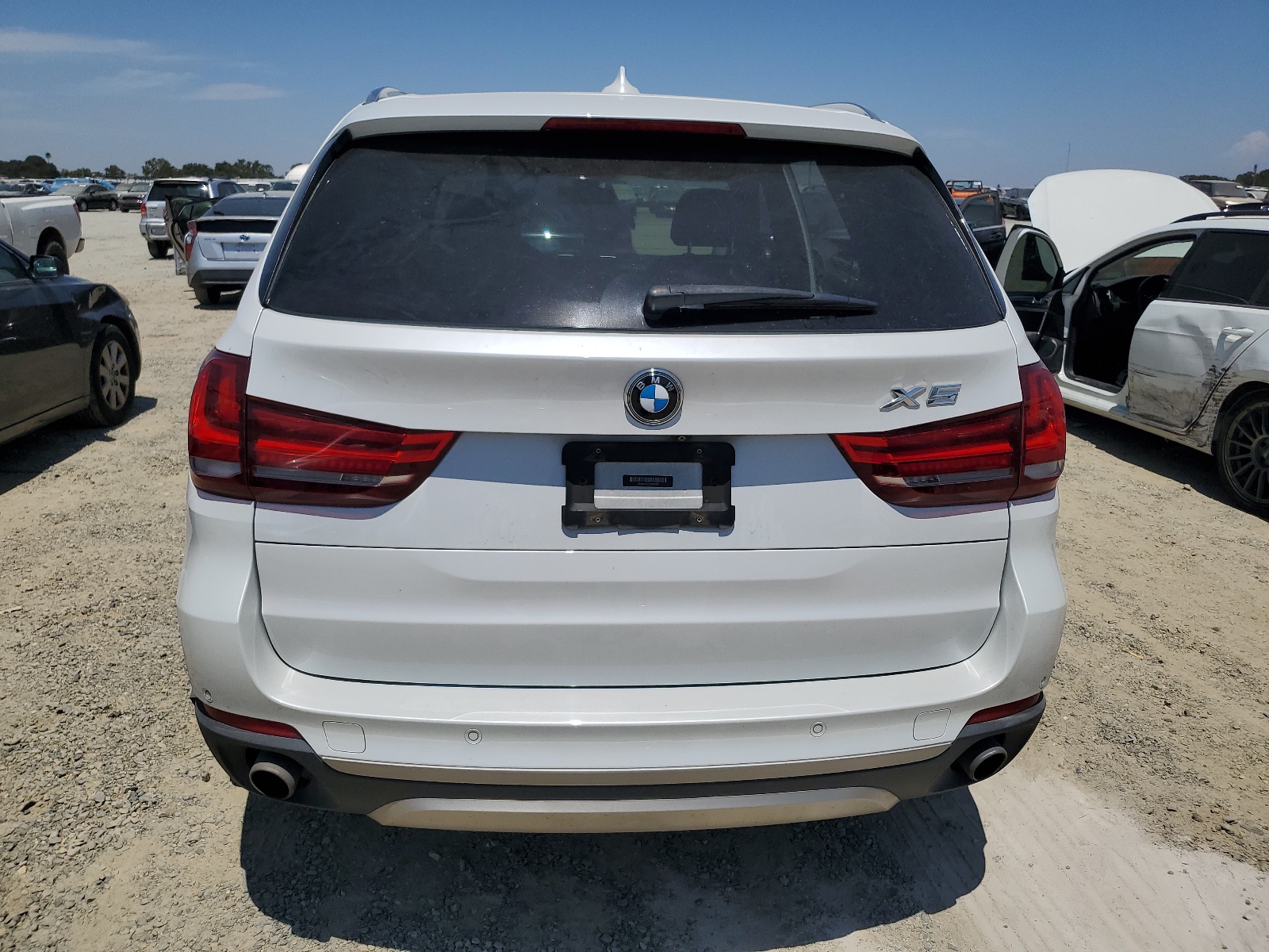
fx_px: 953
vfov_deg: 53.1
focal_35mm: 26
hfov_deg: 67.3
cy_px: 476
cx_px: 634
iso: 50
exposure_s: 1/10000
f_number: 1.5
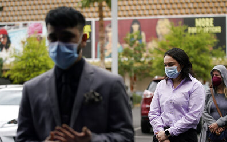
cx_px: 129
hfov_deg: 22.5
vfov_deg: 14.2
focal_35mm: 92
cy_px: 94
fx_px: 569
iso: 200
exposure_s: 1/1600
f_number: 2.8
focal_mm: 70
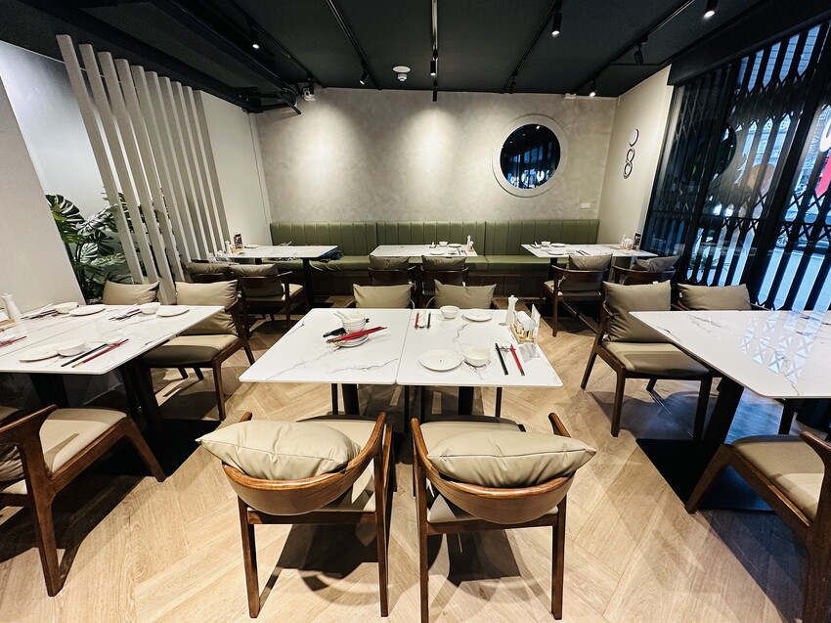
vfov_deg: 85.6
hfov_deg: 102.1
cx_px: 416
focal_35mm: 14
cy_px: 312
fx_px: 336
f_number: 2.2
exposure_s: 1/60
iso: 250
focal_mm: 2.22
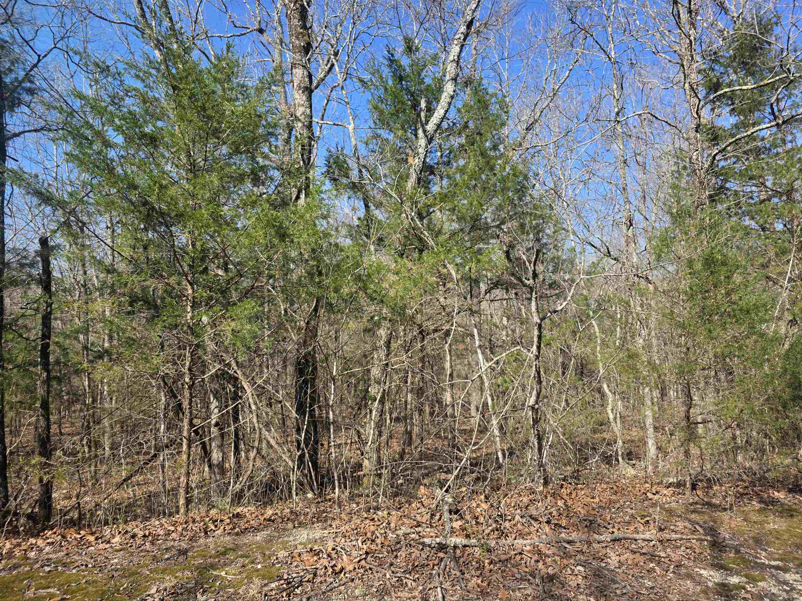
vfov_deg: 58.9
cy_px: 300
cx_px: 401
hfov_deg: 73.9
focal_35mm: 23
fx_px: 533
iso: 80
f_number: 1.7
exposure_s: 1/2216
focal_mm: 6.3
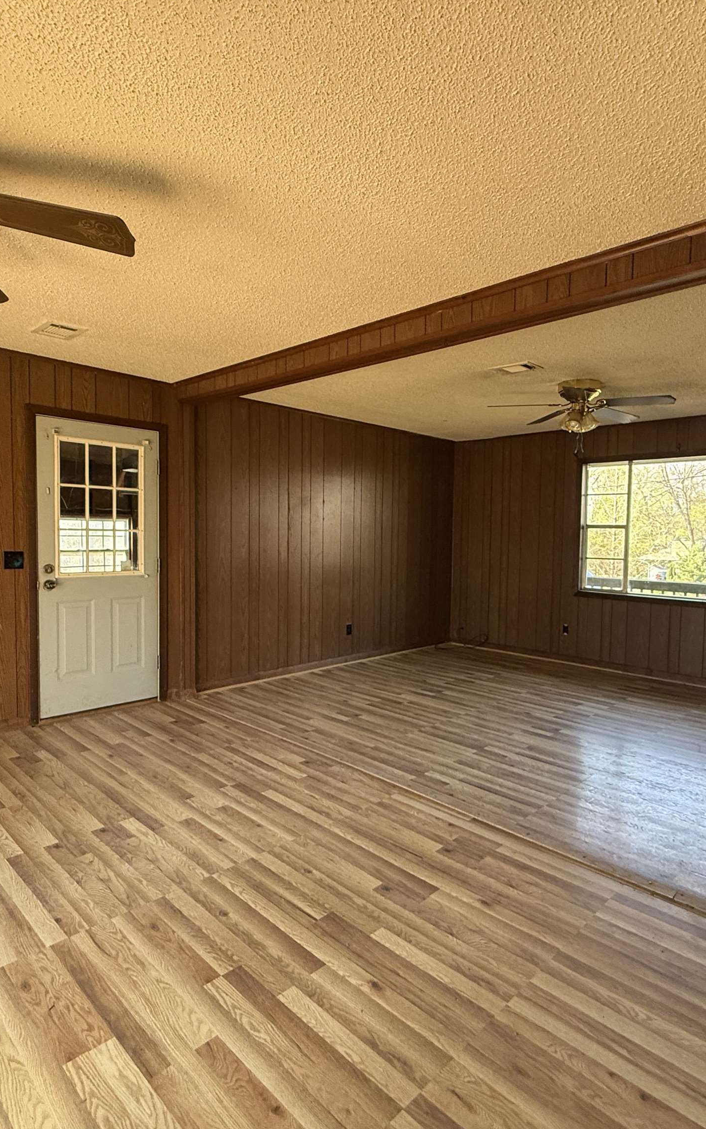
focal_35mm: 20
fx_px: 616
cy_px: 568
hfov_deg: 59.3
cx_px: 414
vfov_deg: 85.1
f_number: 2.2
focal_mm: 2.22
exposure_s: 1/99
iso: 320
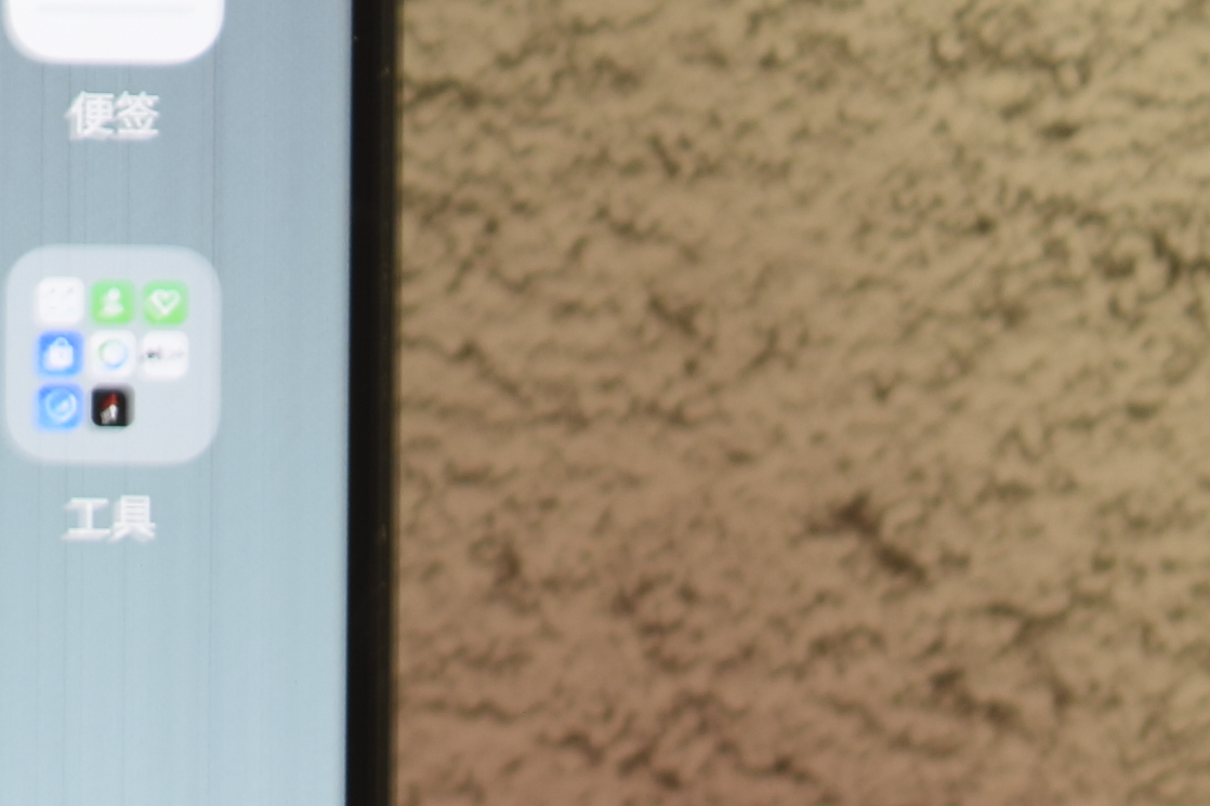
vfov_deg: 4.4
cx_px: -1294
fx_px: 10283
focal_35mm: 306
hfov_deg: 6.5
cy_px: -711
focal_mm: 38
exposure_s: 1/20
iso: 100
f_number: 4.8
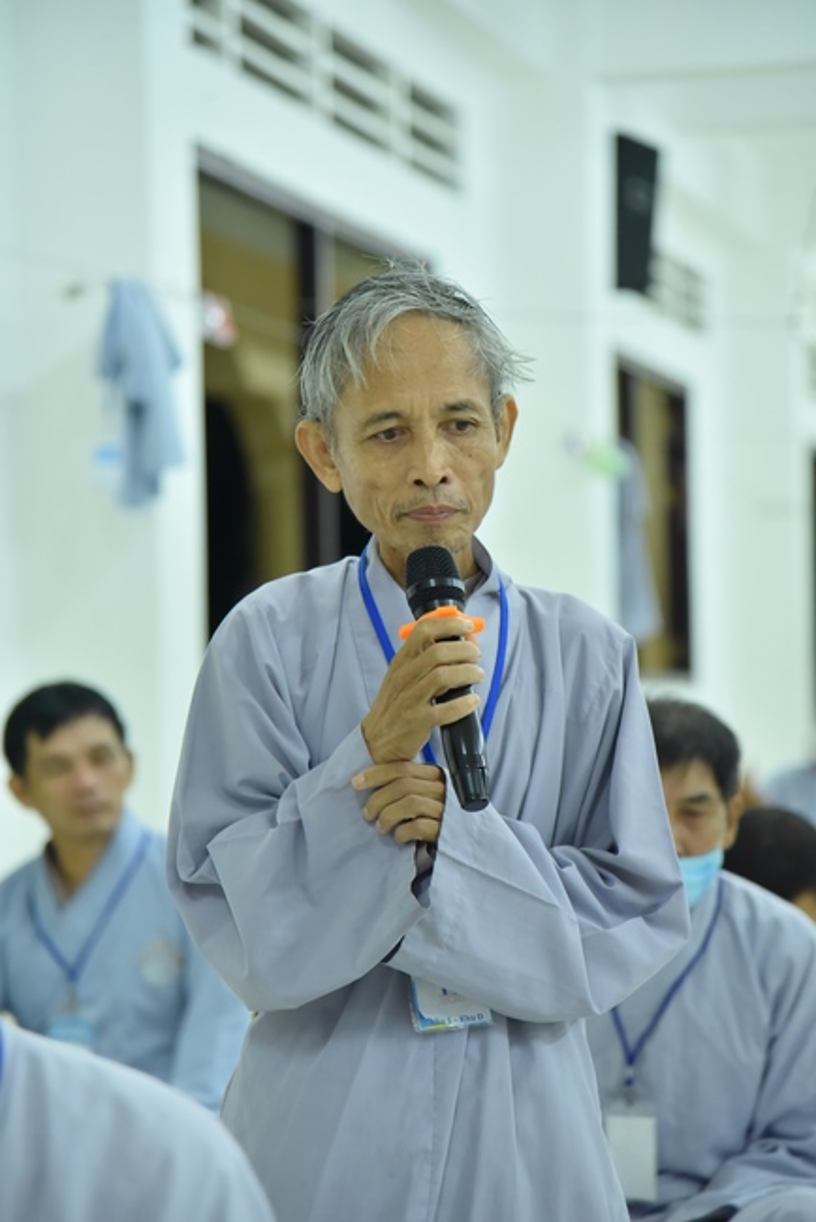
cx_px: 408
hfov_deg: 11.4
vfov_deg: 17.1
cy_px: 611
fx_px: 4075
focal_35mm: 120
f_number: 4
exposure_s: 1/80
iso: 3200
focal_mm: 120
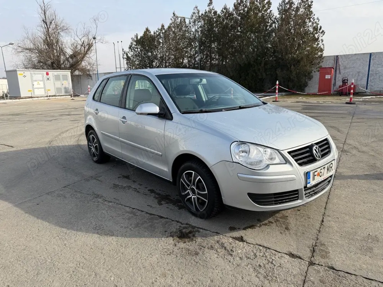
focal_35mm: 24
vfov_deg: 56.8
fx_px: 266
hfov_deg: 71.6
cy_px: 144
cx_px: 192
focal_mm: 6.76
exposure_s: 1/3279
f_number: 1.78
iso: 80
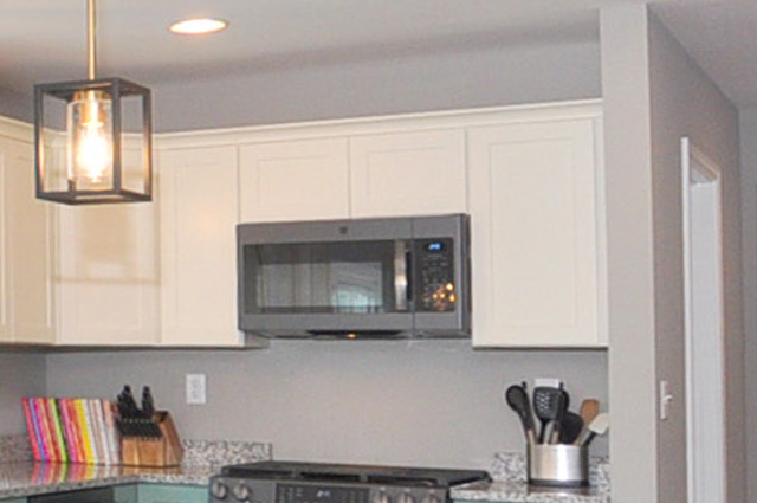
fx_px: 1428
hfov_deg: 22.8
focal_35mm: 68
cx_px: -441
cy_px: 280
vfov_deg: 20.0
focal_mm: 10
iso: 400
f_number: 4.5
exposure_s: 1/160
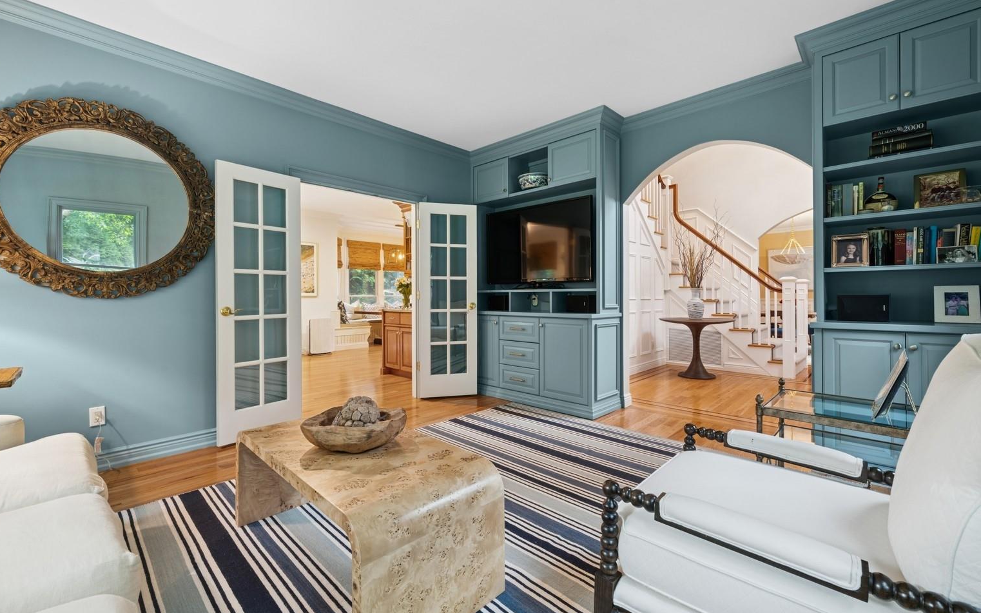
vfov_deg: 74.8
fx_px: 401
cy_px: 302
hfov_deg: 101.5
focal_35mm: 15
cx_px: 496
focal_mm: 14
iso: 100
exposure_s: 2.5
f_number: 11
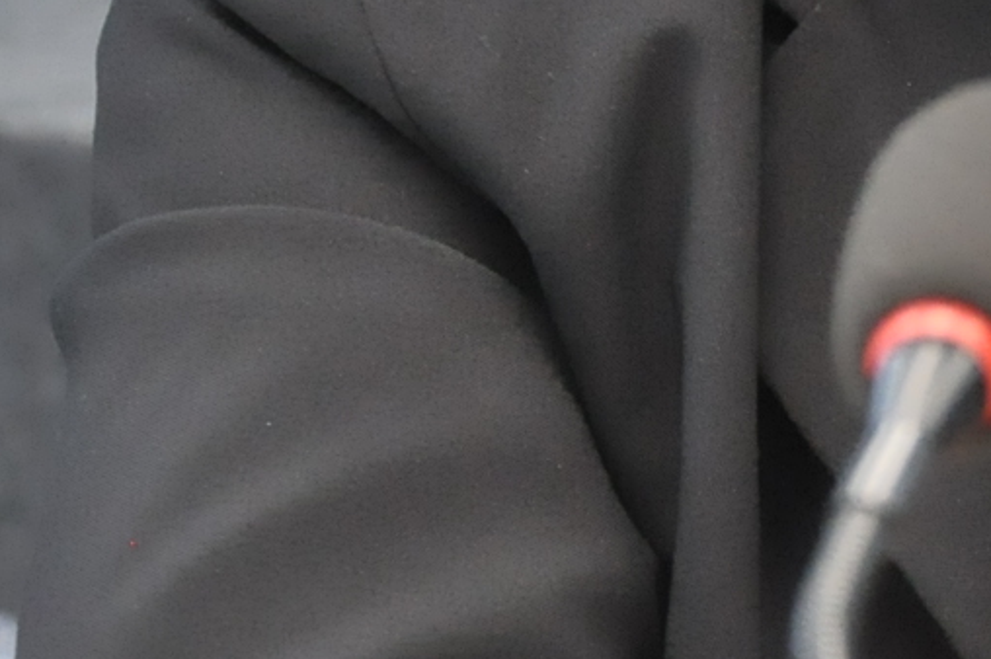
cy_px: -421
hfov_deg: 8.0
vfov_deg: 5.4
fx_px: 6960
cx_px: 1325
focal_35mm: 253
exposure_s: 1/60
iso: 2000
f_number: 4.5
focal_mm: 40
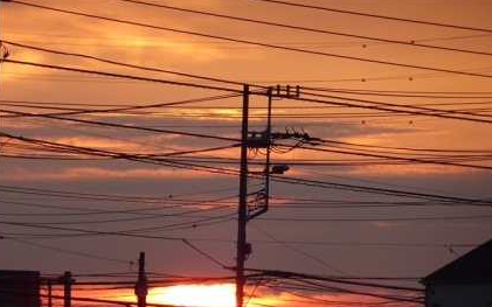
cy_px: 217
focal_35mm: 536
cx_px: 222
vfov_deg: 2.5
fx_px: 7186
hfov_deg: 3.9
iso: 200
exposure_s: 1/250
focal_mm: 72.78
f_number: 6.3
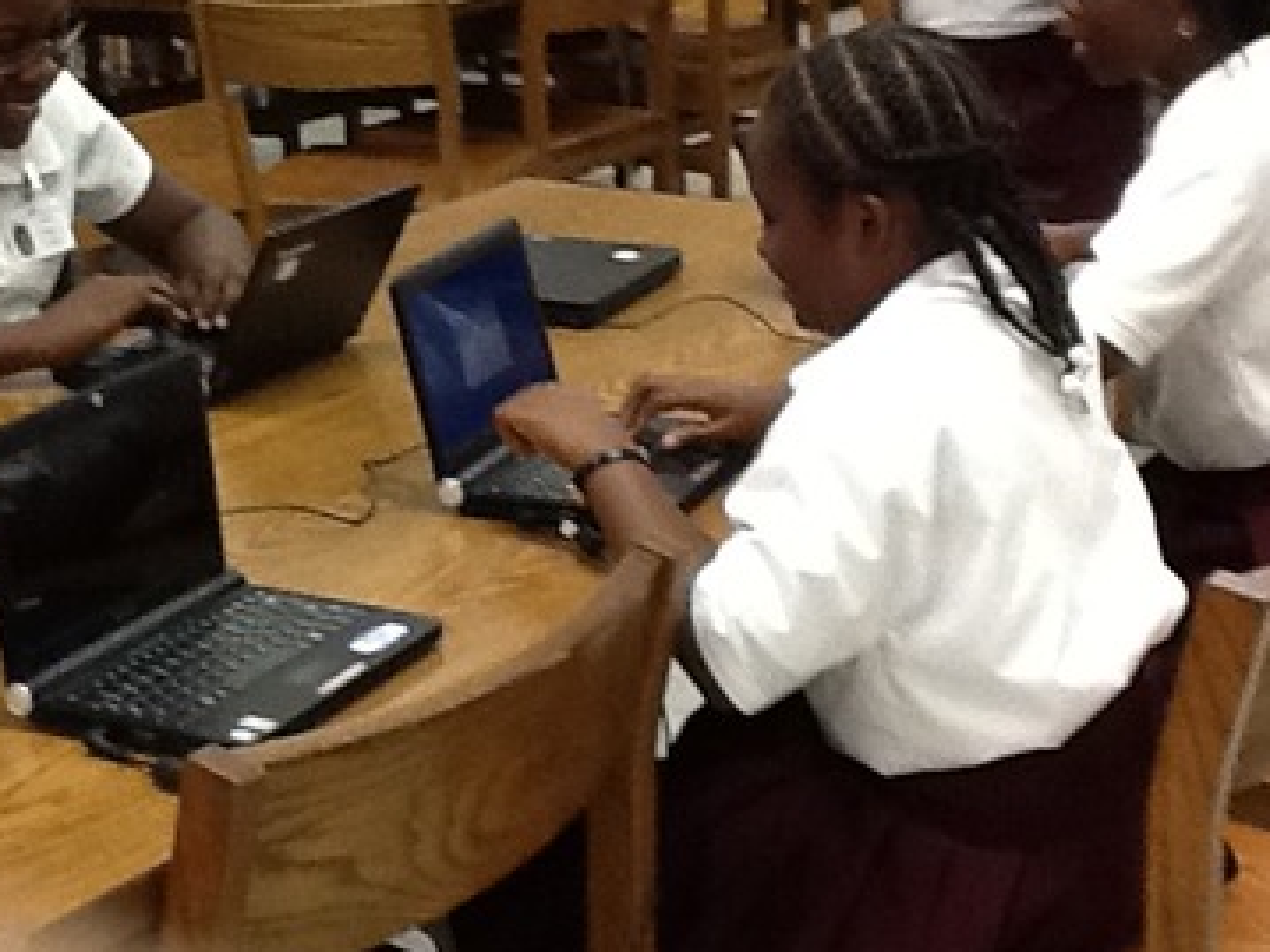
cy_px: 301
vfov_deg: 25.5
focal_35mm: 57
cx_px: 290
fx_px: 2091
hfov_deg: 33.0
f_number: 2.4
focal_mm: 2.03
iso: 200
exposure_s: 1/30
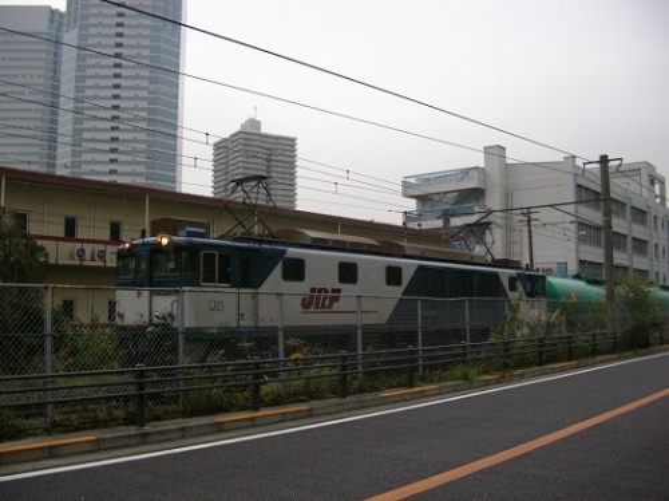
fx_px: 676
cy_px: 250
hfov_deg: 52.7
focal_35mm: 35
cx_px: 334
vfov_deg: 40.6
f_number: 2.8
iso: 136
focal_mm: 5.8
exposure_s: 1/211
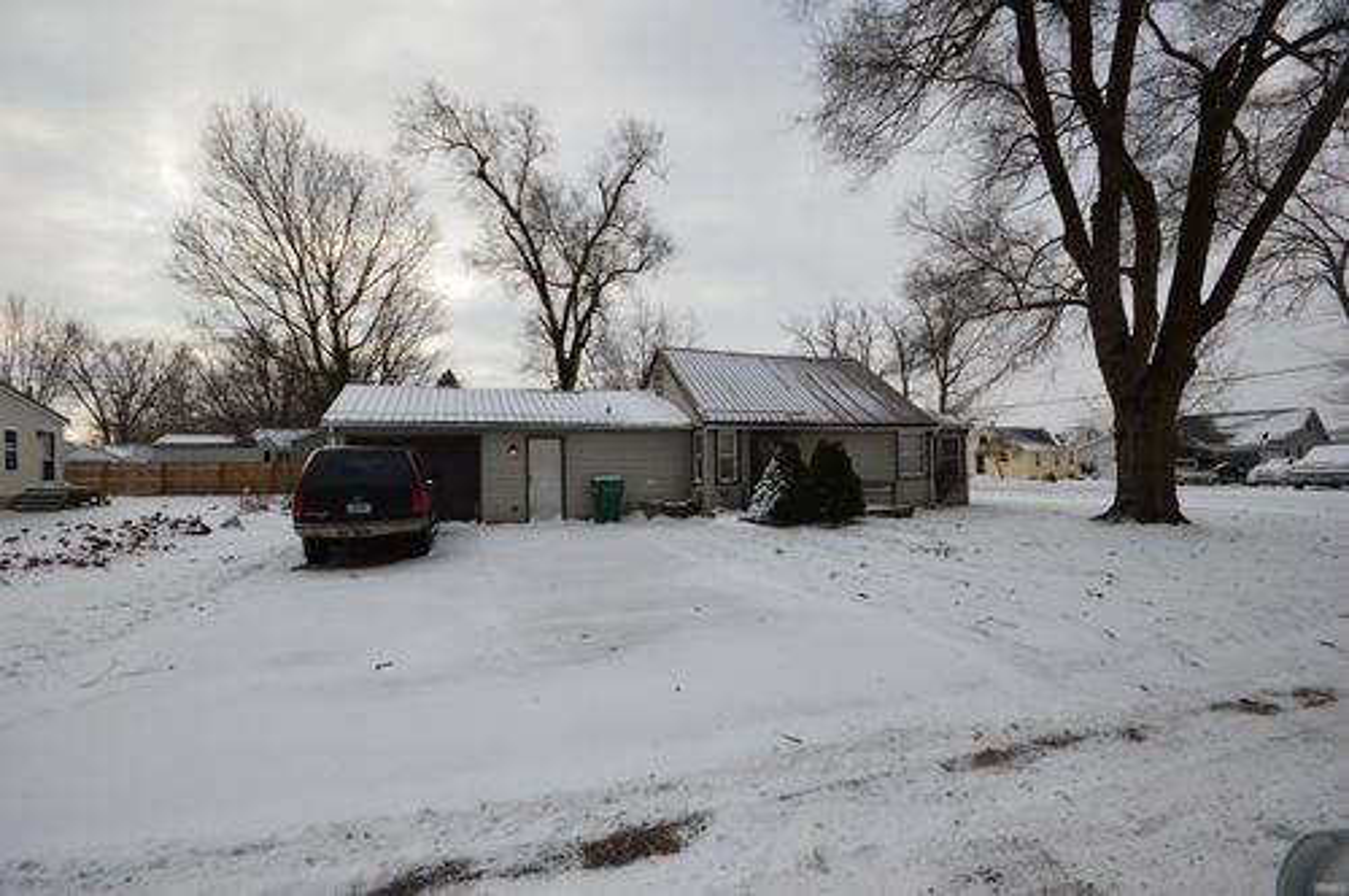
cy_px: 448
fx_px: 561
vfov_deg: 77.2
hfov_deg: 100.5
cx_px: 674
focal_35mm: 15
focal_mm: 10
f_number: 11
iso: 400
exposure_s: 1/500
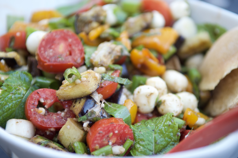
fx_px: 544
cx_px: 119
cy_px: 79
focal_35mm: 82
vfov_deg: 16.5
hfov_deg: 24.7
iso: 800
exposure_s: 1/200
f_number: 3.2
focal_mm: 55
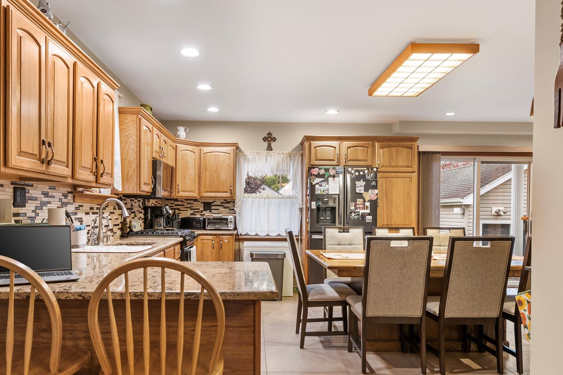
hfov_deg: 69.3
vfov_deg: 49.4
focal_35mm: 26
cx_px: 261
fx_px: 406
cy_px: 210
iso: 500
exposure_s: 1/5
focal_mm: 20
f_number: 8
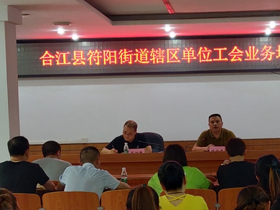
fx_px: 332
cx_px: 207
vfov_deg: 34.9
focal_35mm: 41
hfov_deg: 44.3
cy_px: 138
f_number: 1.7
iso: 800
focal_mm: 4.25
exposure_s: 1/20
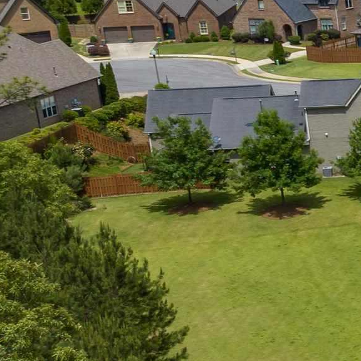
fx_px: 1333
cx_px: 960
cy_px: 276
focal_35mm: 113
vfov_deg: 15.3
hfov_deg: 11.6
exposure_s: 1/120
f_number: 5.6
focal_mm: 12.29
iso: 100
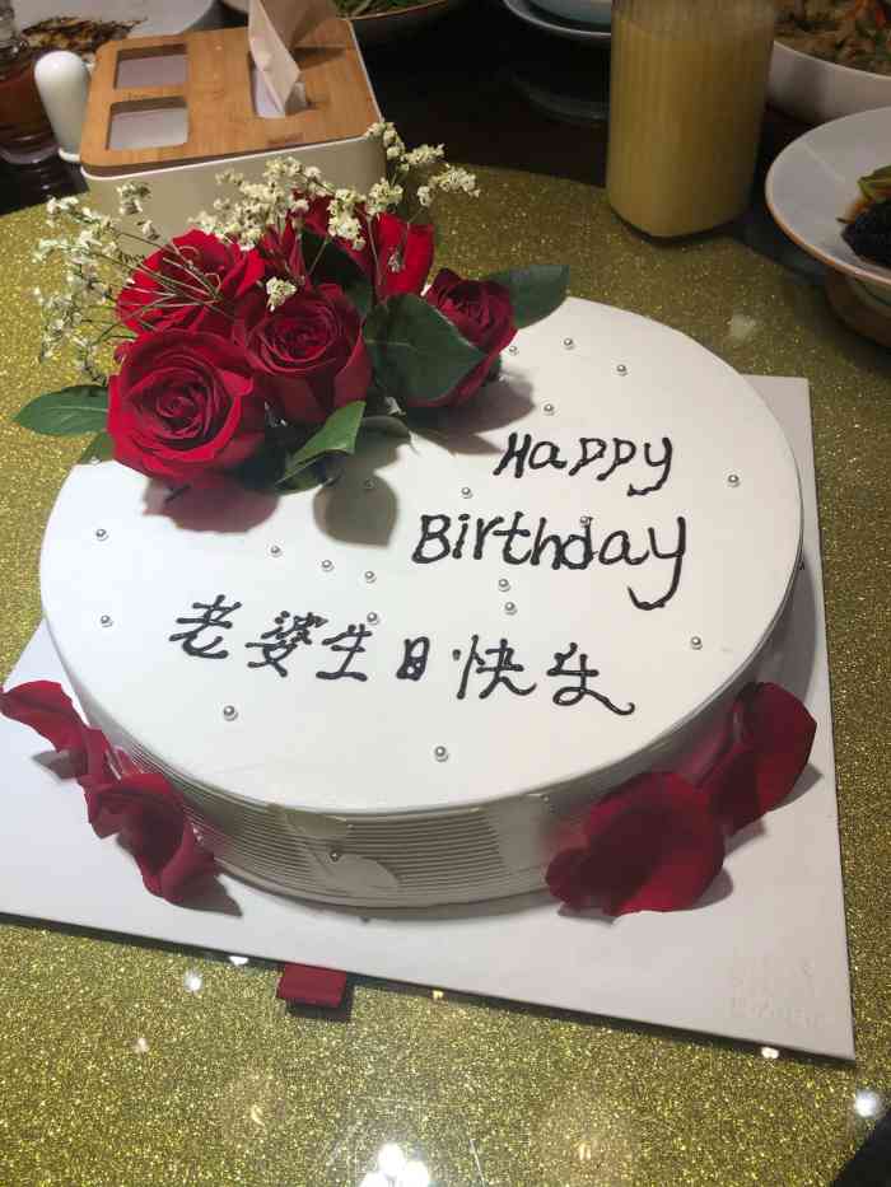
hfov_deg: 49.8
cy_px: 594
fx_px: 961
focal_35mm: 28
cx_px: 446
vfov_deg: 63.4
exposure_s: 1/369
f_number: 1.8
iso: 20
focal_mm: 3.99
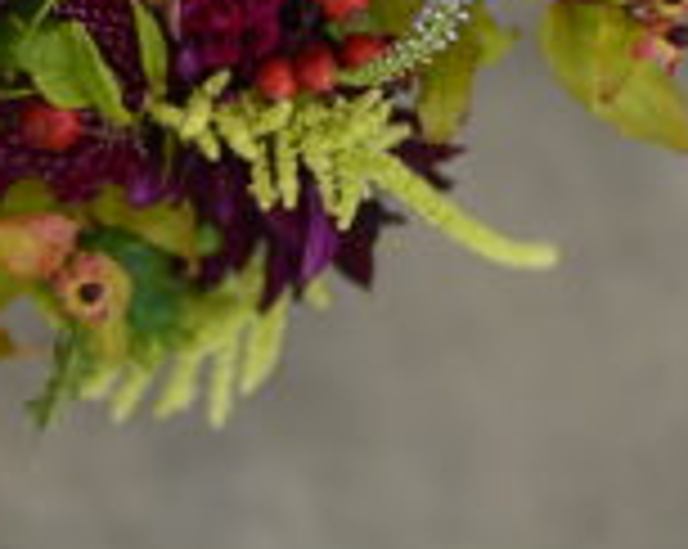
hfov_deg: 14.0
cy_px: -40
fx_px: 2806
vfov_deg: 11.0
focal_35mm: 138
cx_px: 445
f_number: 1.6
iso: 360
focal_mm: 50
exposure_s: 1/50
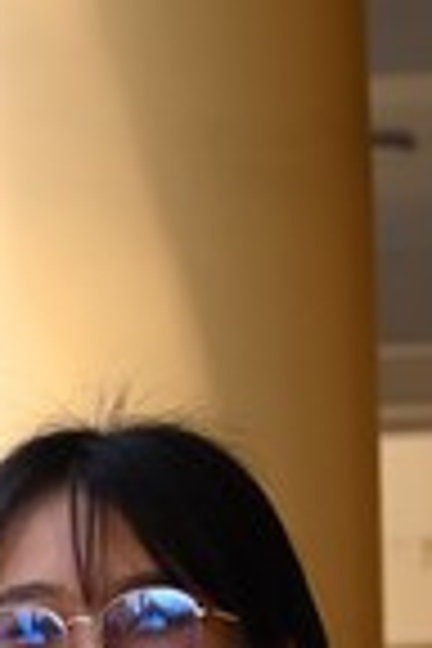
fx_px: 3906
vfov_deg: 9.2
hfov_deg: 6.2
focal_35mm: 217
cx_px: -324
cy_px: 1066
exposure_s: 1/320
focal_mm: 48
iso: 160
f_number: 4
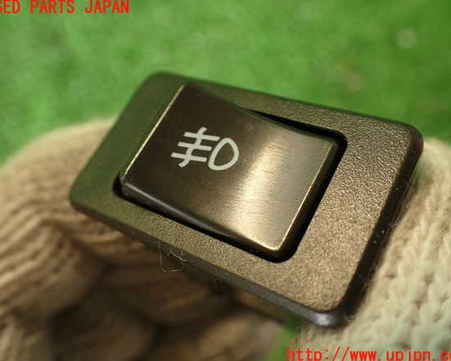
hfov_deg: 52.8
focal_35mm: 34
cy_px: 182
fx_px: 454
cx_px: 226
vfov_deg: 43.4
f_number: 2.4
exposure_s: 1/40
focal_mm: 5.79
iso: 200
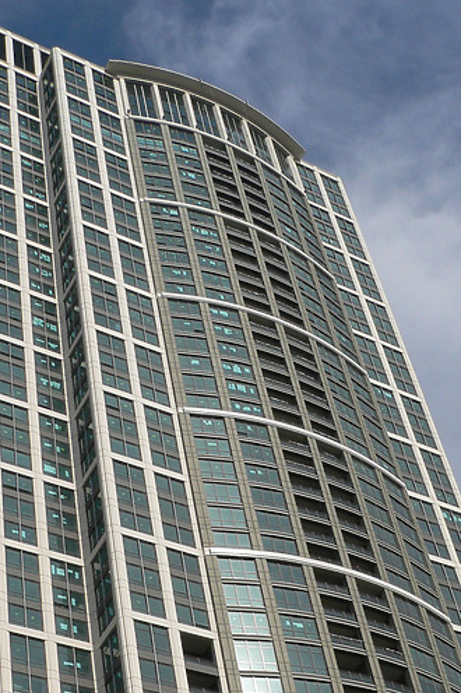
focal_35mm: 68
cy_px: 625
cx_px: 307
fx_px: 1308
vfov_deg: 28.5
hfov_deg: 19.9
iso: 80
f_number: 5.6
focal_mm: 6
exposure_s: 1/800
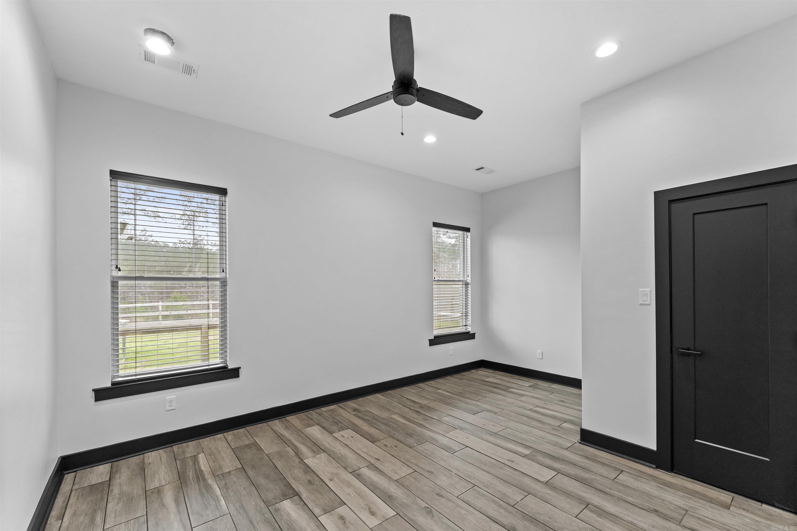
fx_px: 310
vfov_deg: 81.2
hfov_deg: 104.3
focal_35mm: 14
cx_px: 398
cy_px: 266
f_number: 5
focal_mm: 14
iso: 400
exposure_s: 1/30
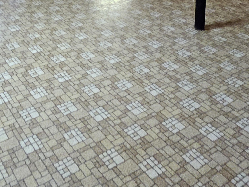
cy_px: -70
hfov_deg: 39.7
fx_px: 338
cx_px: 75
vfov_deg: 25.5
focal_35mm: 47
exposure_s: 1/30
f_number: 2.2
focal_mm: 1.74
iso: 640
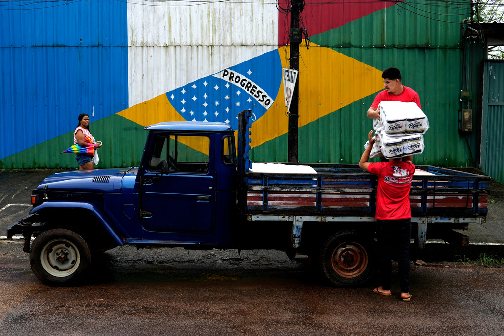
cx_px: 252
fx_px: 504
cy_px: 168
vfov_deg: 36.8
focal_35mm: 36
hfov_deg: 53.1
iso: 100
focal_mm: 24
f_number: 4
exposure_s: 1/500
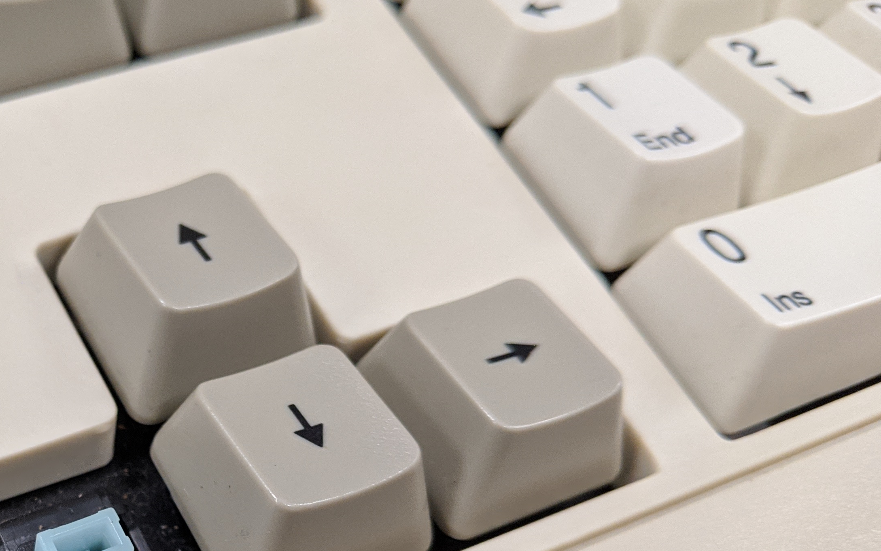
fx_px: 1273
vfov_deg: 23.6
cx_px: 88
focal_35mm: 53
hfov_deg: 35.9
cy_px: 520
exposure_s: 1/46.2
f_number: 1.8
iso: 299
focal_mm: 4.44
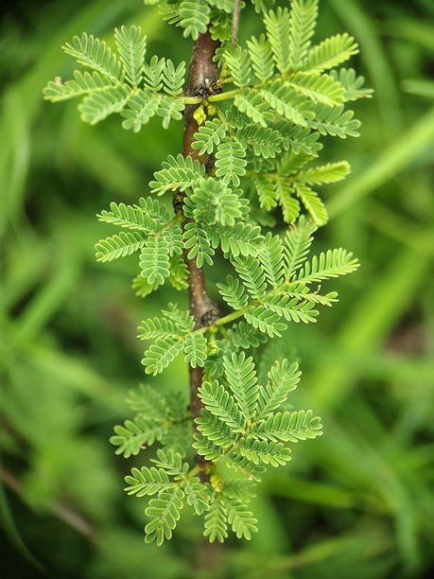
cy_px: 290
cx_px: 217
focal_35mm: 24
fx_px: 401
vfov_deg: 71.6
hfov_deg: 56.8
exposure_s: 1/139
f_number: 1.8
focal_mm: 5.56
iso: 100
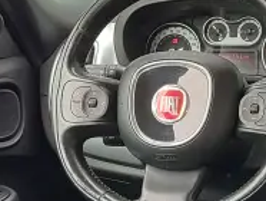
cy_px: 171
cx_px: 289
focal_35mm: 79
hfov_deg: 23.3
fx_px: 608
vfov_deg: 18.5
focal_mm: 5.56
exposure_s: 1/202
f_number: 1.8
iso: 100
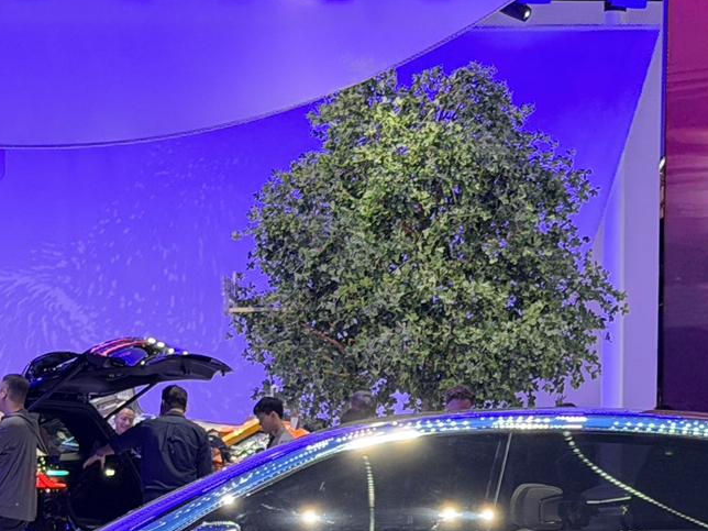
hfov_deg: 13.2
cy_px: 619
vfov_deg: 9.8
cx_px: 484
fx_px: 3047
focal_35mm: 149
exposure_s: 1/88
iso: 100
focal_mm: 6.76
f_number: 1.78
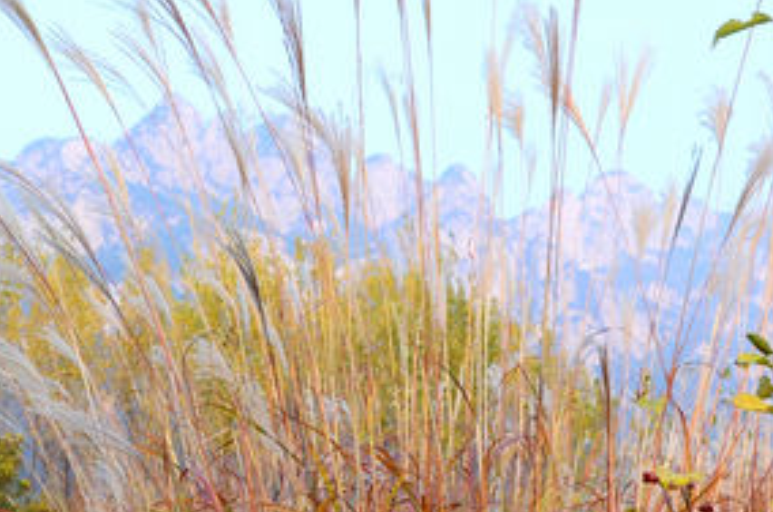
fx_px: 2035
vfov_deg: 14.3
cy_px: 354
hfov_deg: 21.3
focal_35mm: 95
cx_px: 182
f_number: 9
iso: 100
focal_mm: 18
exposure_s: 1/40
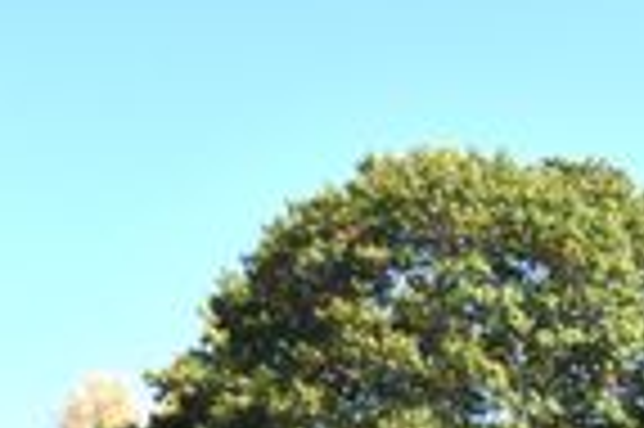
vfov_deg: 12.2
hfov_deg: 19.1
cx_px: 576
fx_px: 1876
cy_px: 687
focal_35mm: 105
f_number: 9
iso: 200
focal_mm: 20
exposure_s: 1/320
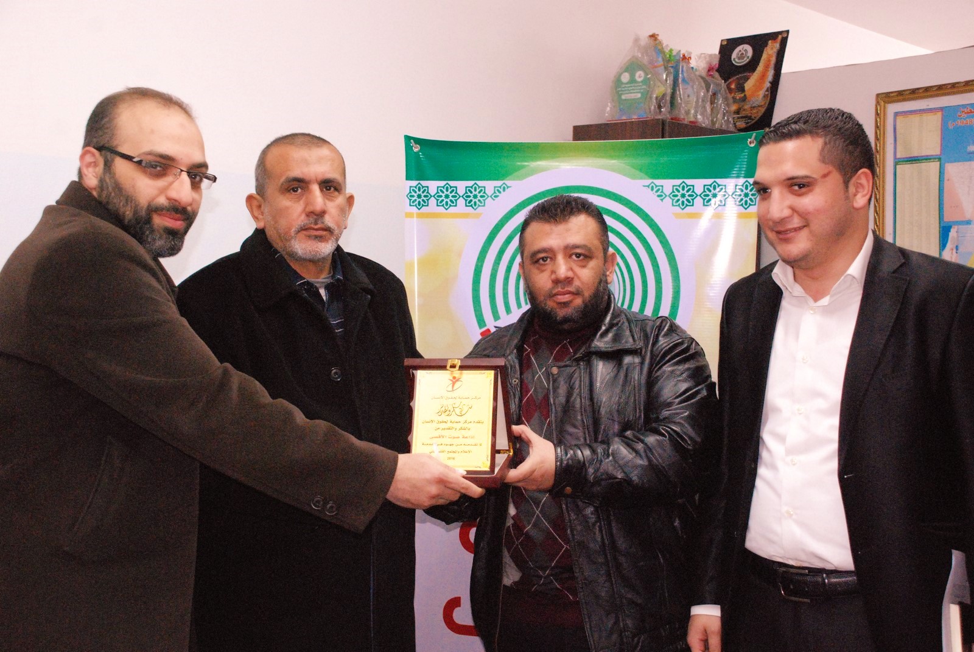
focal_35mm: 46
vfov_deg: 29.0
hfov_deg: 42.3
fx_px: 1260
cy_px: 326
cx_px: 487
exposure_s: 1/60
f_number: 7.1
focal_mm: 31
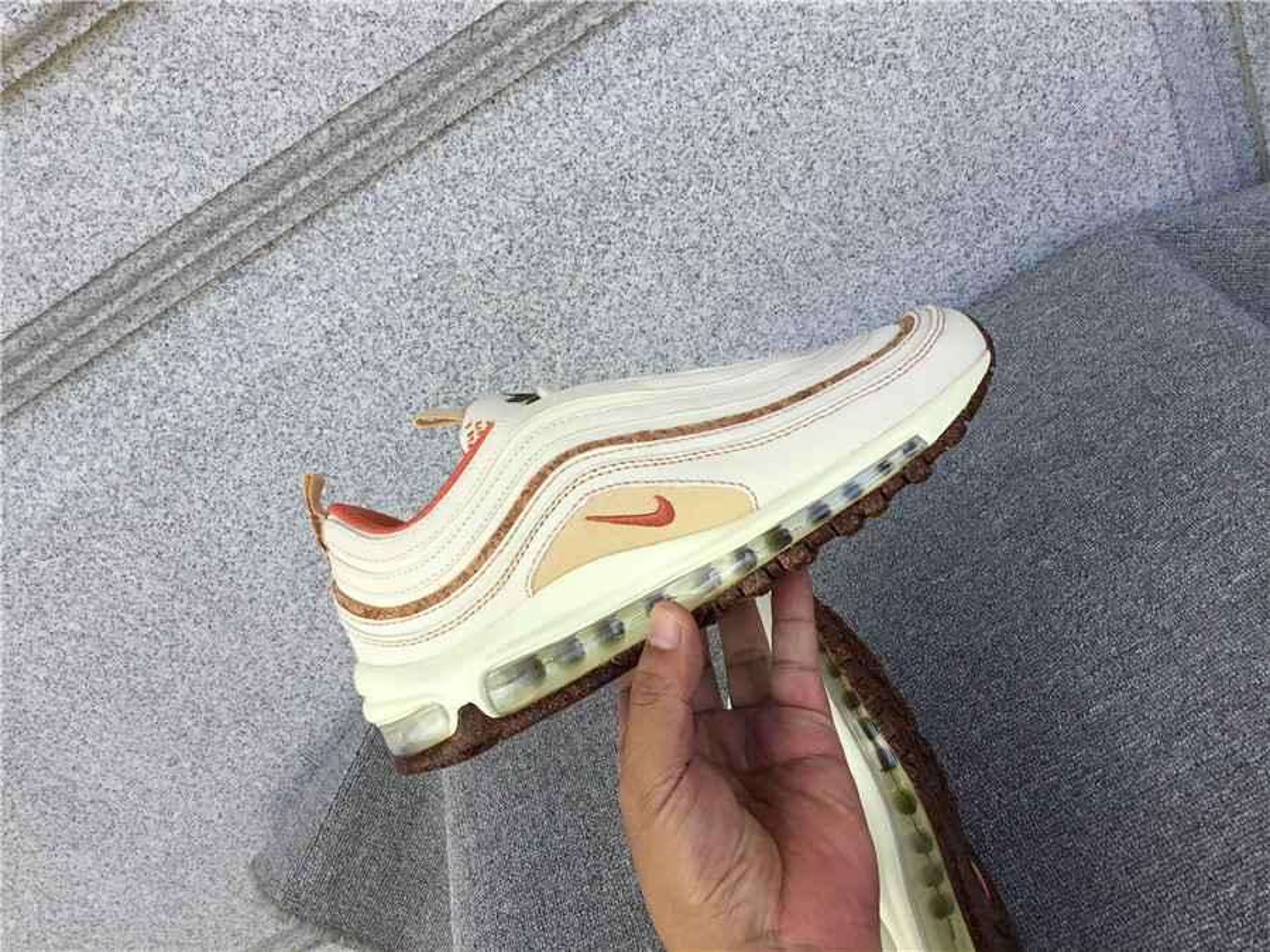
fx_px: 1137
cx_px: 635
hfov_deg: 58.4
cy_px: 476
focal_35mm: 31
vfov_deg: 45.4
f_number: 2.4
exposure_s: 1/269
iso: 25
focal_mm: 3.3
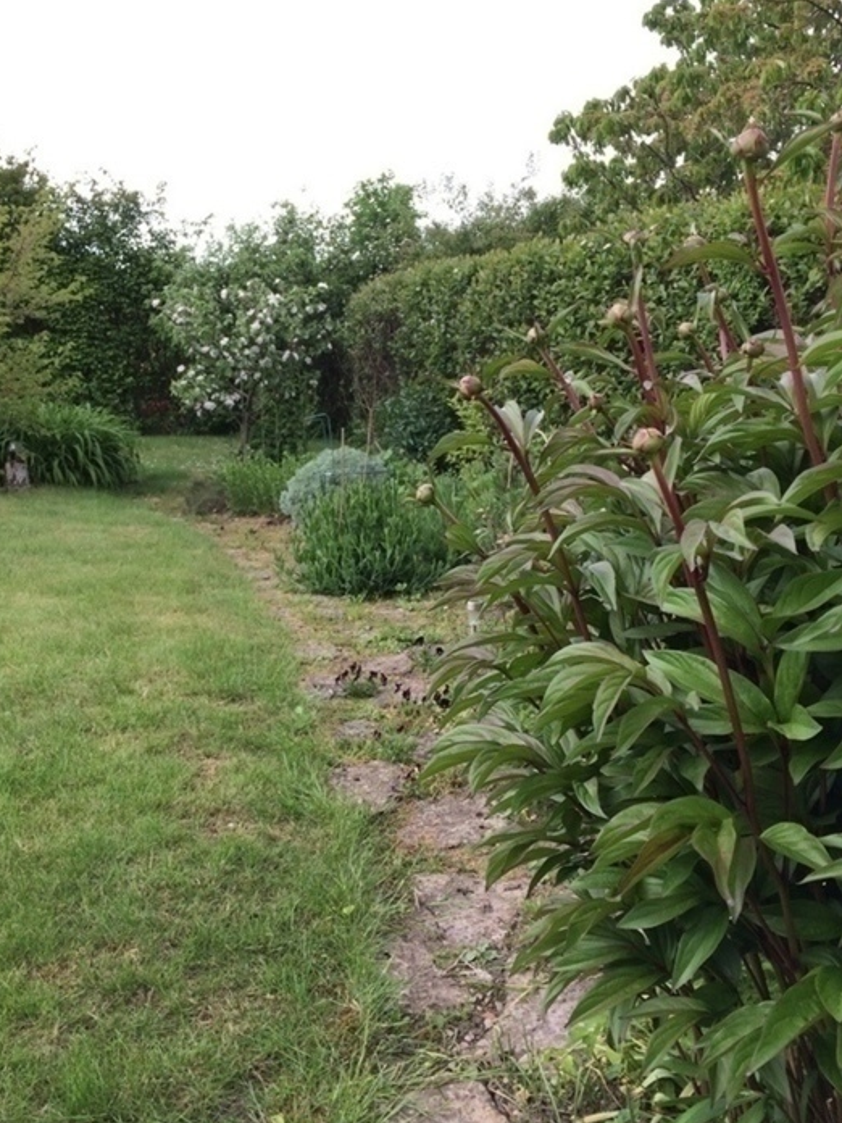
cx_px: 379
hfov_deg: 44.1
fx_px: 1038
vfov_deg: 56.8
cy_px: 587
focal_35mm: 32
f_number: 2.2
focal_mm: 4.15
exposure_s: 1/483
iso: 32
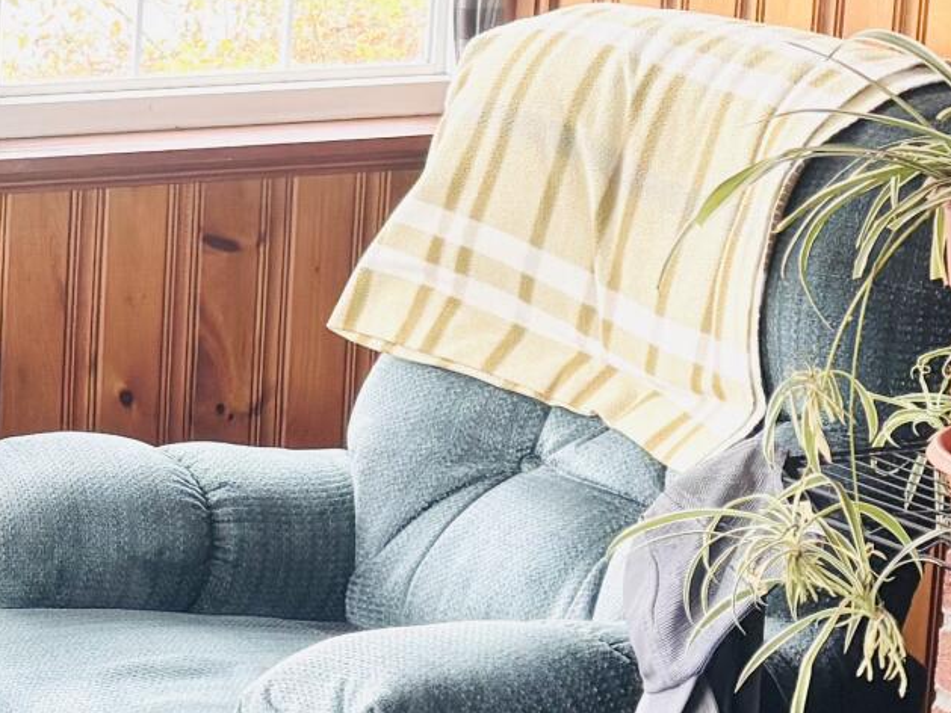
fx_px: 3407
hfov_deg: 14.8
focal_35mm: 124
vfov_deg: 11.9
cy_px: 216
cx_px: -448
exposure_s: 1/121
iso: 80
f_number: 1.6
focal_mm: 5.96
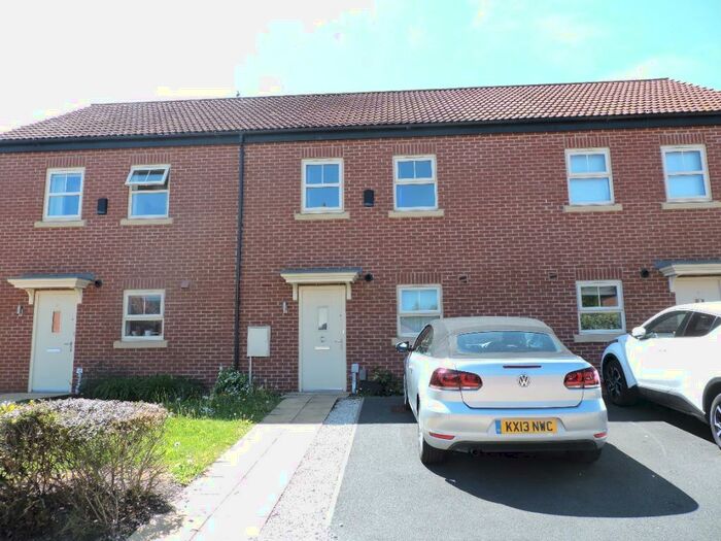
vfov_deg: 56.8
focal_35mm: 24
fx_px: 500
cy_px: 270
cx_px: 360
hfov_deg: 71.6
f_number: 3
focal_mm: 4.3
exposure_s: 1/320
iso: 100
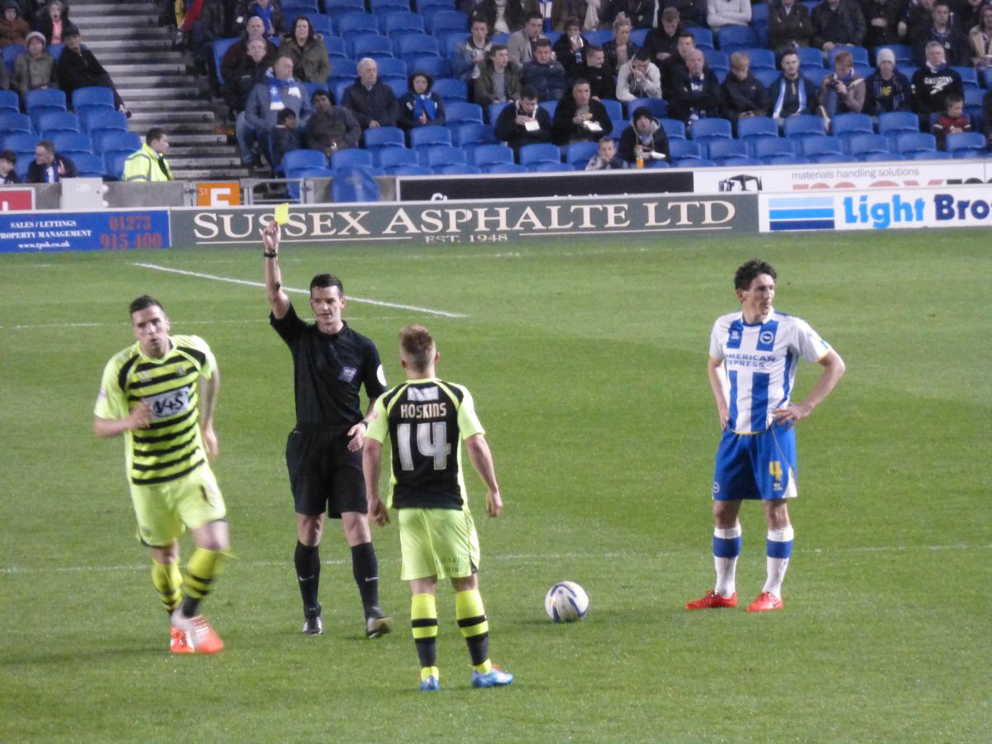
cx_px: 496
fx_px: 13755
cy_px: 372
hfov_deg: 4.1
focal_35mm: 480
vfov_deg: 3.1
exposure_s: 1/40
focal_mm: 86
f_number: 6.4
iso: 1600
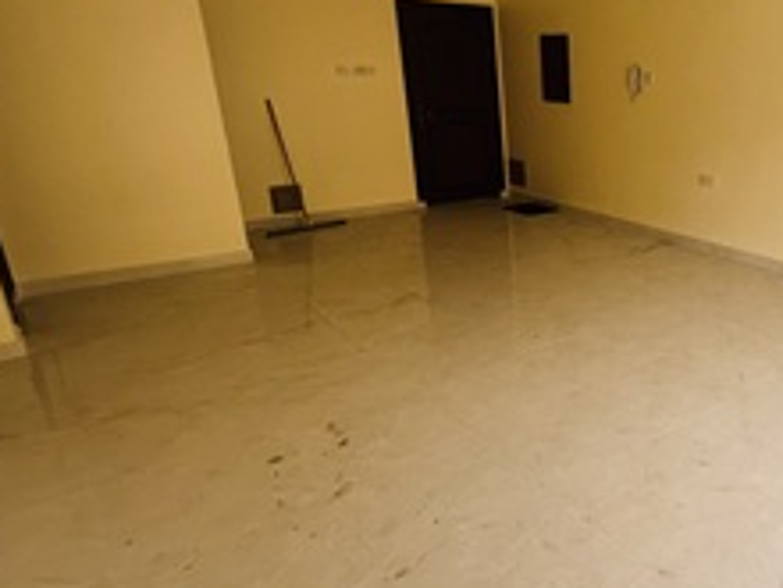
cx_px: 703
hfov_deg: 56.5
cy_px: 280
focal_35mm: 27
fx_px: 611
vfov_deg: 51.3
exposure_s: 1/99
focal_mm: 1.57
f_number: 1.8
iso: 125
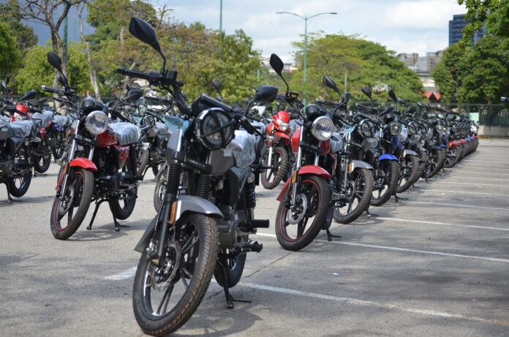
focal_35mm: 82
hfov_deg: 24.7
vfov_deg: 16.5
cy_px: 168
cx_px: 254
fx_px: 1164
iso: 400
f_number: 4.5
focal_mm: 55
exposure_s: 1/1250
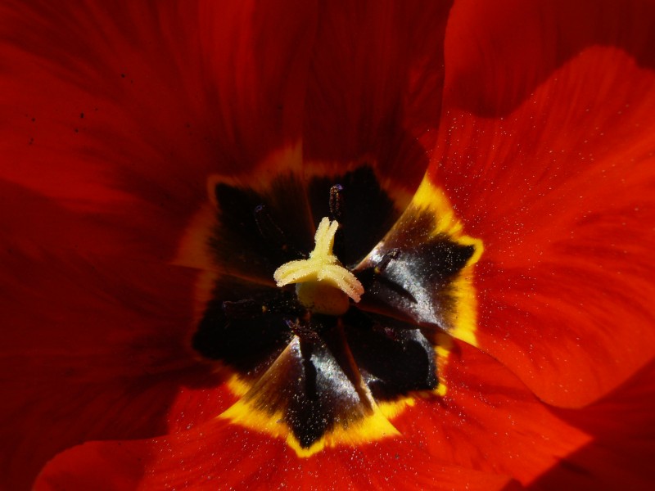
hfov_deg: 51.4
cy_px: 246
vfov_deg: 39.7
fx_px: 681
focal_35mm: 36
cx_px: 328
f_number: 7.1
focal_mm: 6
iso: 80
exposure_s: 1/400
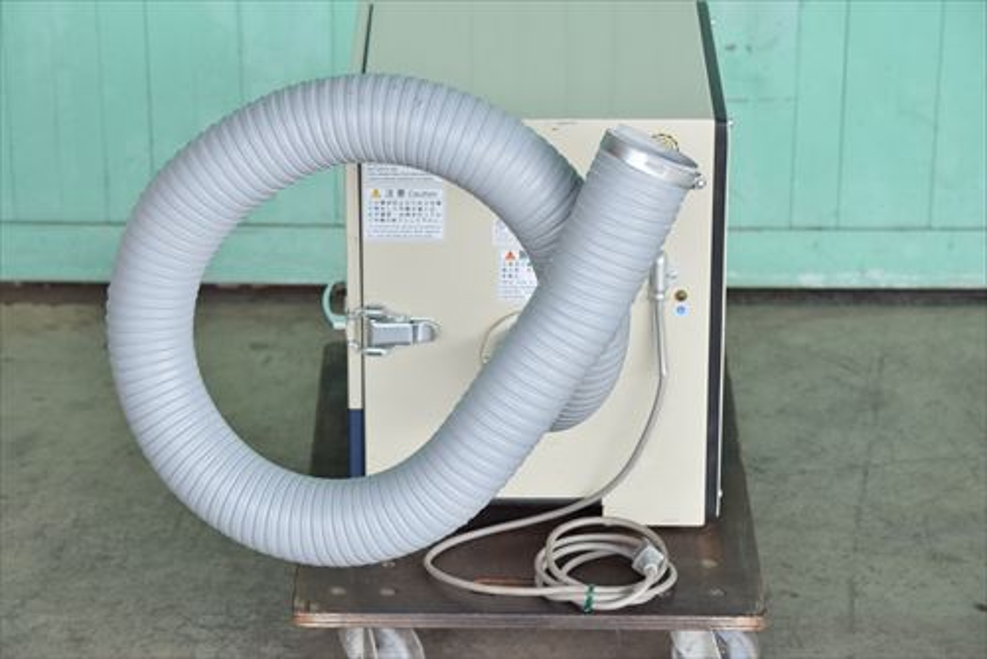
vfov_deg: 12.7
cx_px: 494
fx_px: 2963
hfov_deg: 18.9
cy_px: 330
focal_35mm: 108
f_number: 6.3
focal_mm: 72
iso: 1250
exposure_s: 1/320
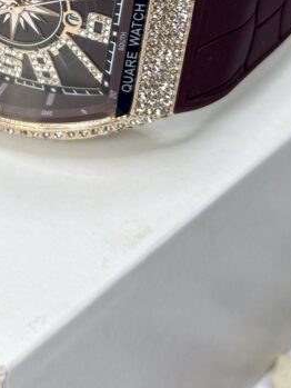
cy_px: 14
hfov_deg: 13.3
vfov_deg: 17.5
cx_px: -8
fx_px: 1232
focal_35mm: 110
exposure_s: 1/121
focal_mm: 6.76
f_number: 1.78
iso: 50
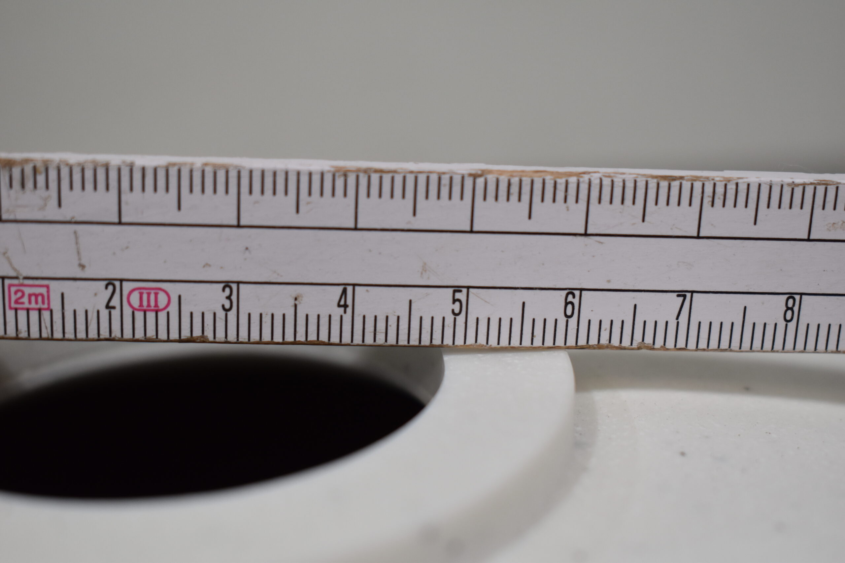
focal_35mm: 60
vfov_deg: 22.6
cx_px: 422
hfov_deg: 33.4
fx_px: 1408
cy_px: 282
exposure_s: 1/250
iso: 500
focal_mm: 40
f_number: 4.8
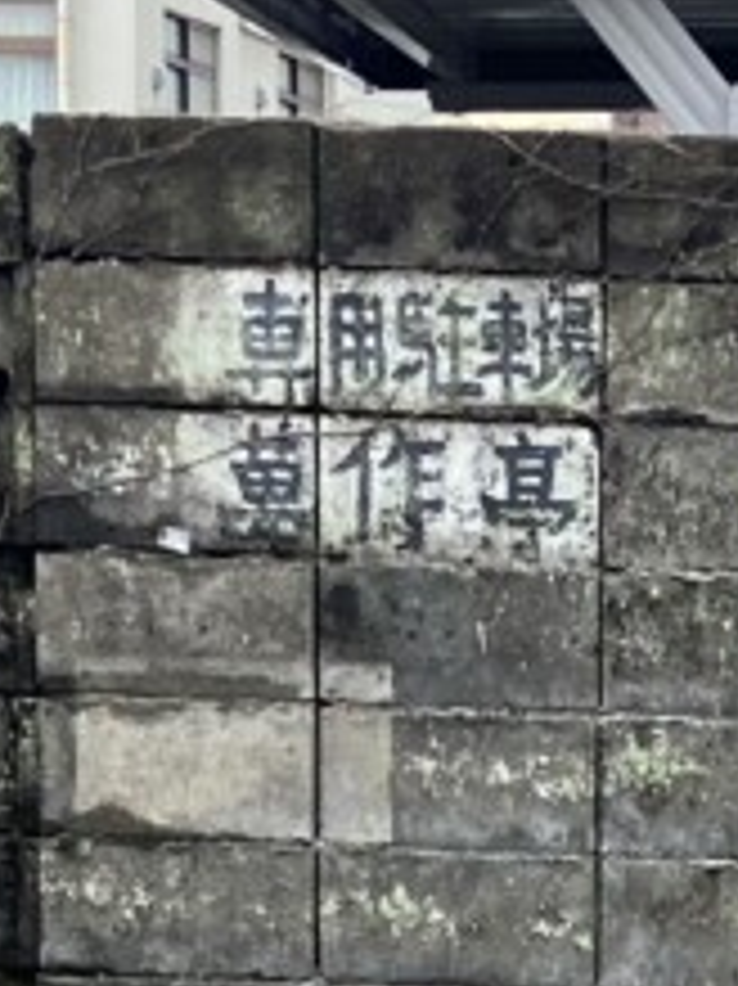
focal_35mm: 164
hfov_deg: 8.8
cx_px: 1152
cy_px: 1382
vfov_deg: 11.6
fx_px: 4666
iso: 50
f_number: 1.8
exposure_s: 1/121
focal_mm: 3.99
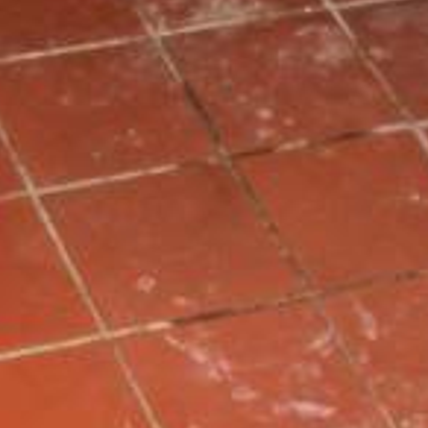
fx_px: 2364
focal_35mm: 169
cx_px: -50
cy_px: 305
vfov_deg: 10.3
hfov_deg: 10.2
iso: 160
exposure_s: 1/60
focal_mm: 6.3
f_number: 3.1
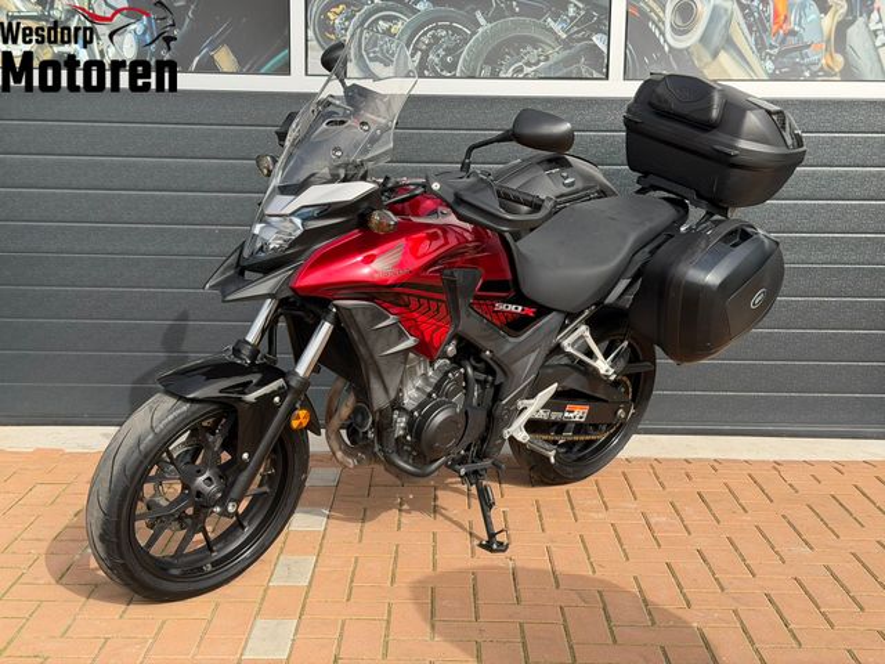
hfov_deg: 39.7
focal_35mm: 48
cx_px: 442
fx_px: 1227
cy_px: 332
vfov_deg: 30.3
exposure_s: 1/1795
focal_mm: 6.76
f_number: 1.78
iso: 64
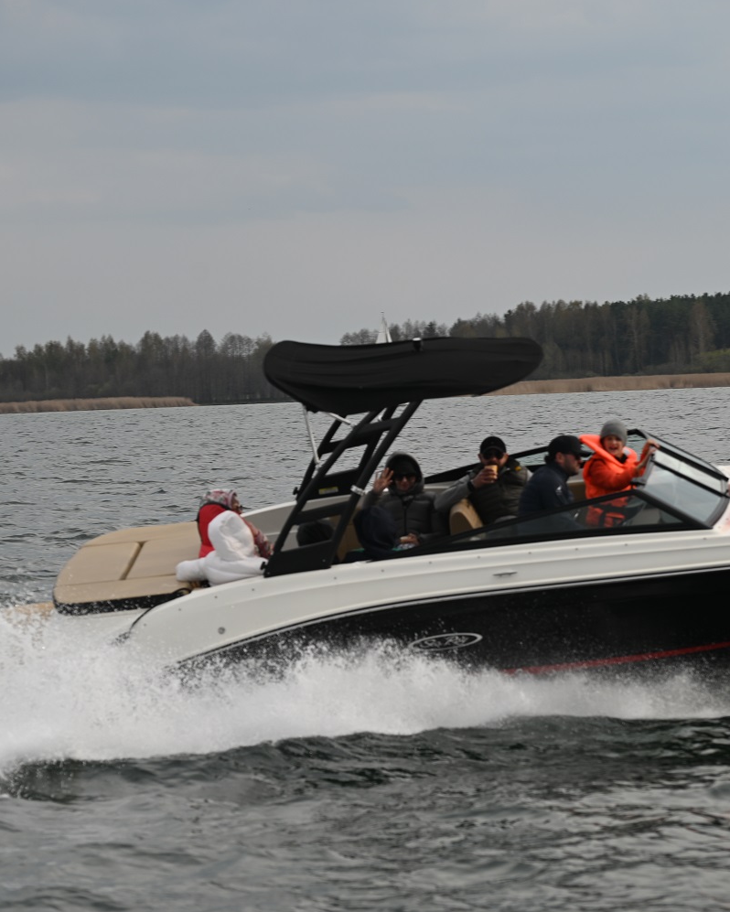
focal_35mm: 144
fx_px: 3888
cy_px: 456
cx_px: 406
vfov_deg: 13.4
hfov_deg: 10.7
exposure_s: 1/500
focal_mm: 102
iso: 100
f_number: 6.3
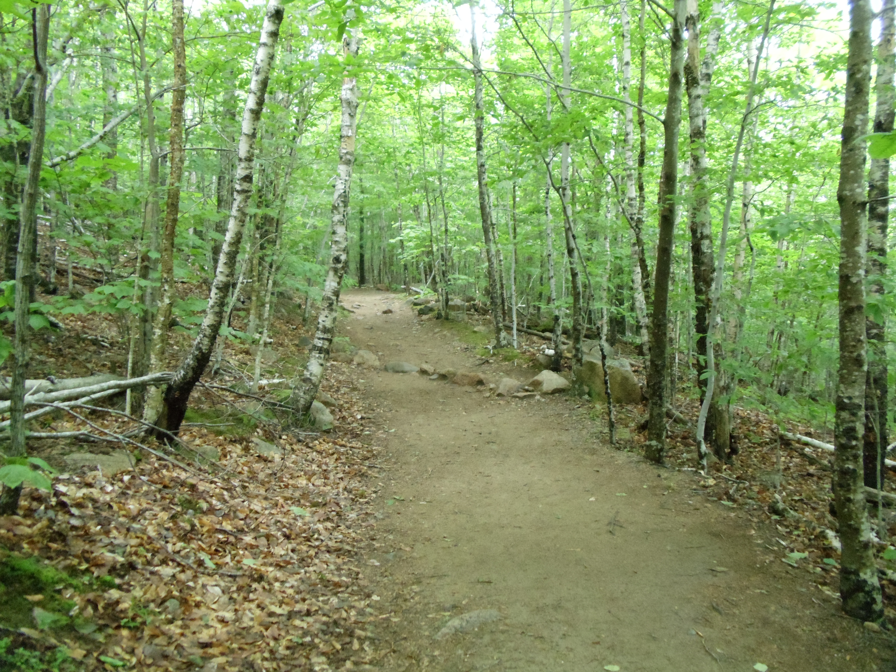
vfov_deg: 32.9
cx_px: 448
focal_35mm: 44
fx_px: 1139
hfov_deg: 42.9
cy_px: 336
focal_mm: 6
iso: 800
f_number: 3.5
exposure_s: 1/30
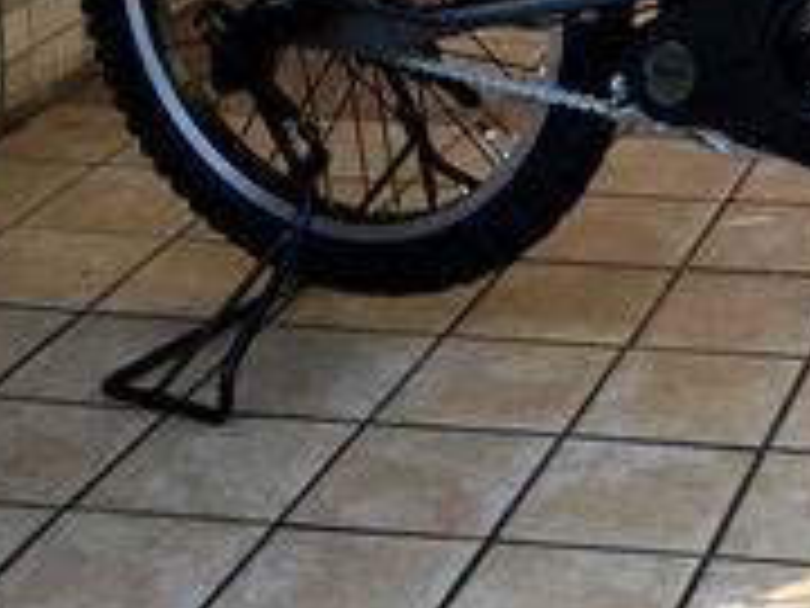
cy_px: -423
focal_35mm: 103
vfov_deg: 13.2
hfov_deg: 17.7
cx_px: 1089
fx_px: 2410
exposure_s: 1/246
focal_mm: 4.15
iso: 32
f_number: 2.2
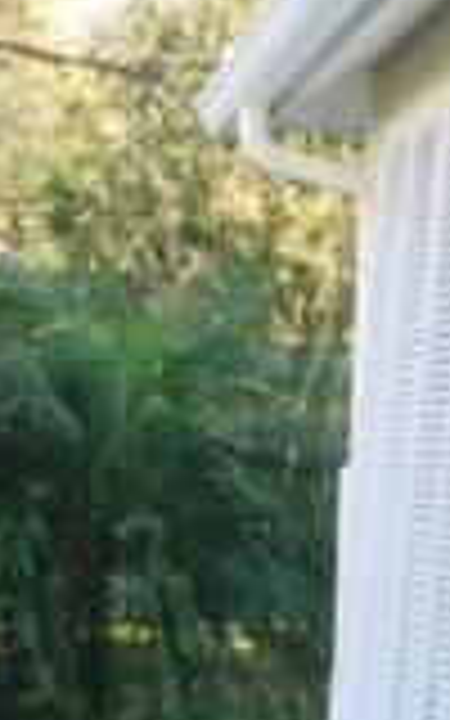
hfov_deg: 10.6
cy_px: 828
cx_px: 162
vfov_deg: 16.4
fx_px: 2414
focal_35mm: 123
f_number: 2.2
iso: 32
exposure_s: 1/60
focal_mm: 4.15
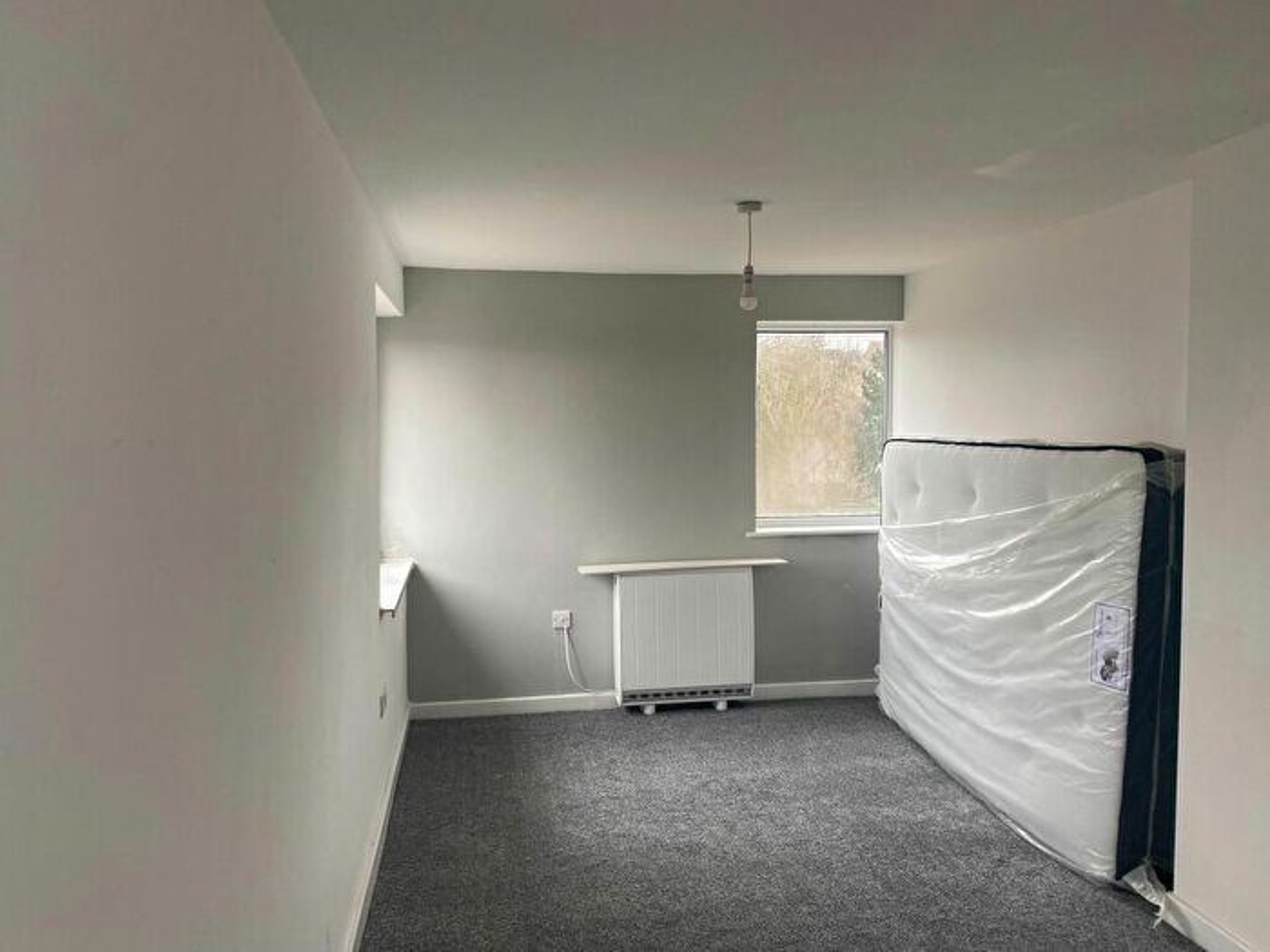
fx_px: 954
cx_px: 635
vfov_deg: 53.1
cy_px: 476
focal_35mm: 26
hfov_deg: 67.3
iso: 125
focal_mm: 4.25
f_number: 1.8
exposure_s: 1/121
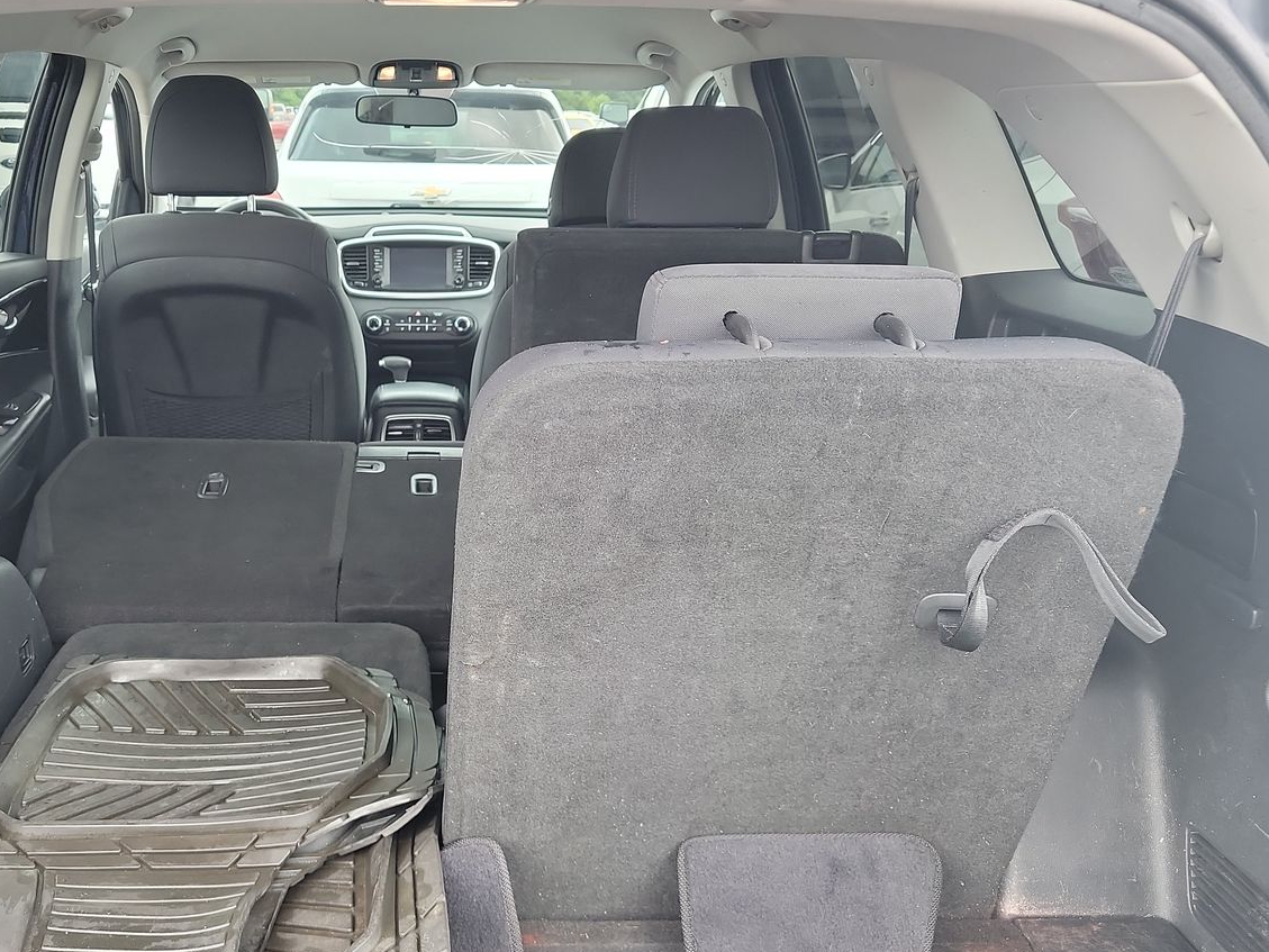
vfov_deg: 41.4
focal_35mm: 34
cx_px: 407
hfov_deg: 52.7
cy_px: 615
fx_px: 1247
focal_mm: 6.7
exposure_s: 1/59
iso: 195
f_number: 1.8
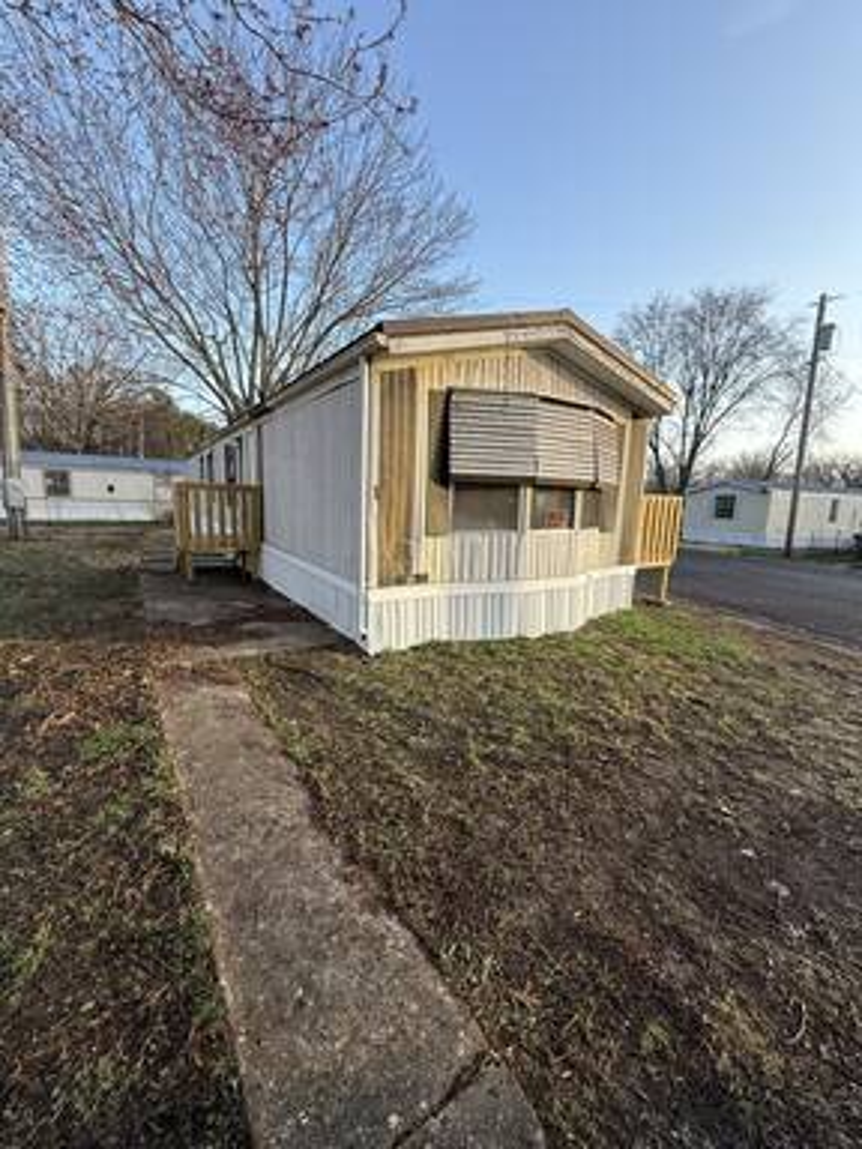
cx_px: 431
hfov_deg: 85.7
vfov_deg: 102.1
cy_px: 574
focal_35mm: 14
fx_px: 465
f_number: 2.2
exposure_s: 1/340
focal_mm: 2.22
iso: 50
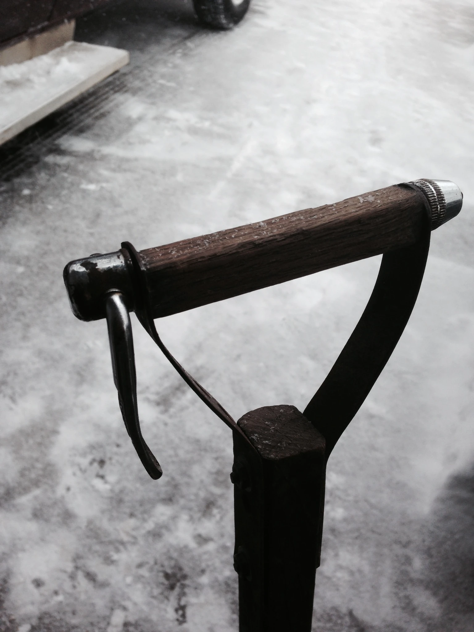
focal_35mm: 33
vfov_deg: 55.4
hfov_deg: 42.9
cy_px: 316
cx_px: 237
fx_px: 602
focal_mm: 4.12
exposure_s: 1/361
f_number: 2.4
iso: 50
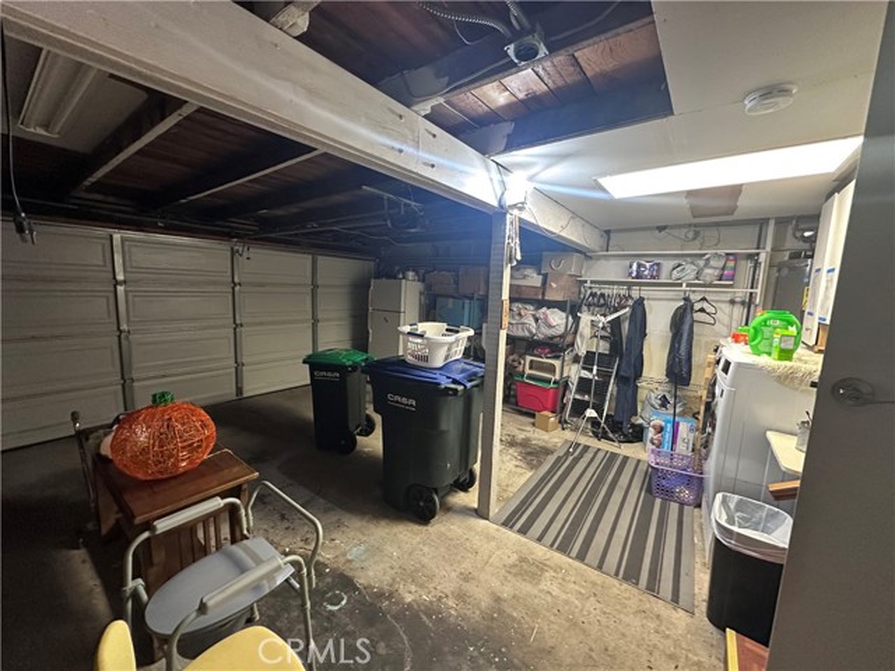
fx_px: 362
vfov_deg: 85.7
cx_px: 448
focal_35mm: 14
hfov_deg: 102.1
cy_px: 336
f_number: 2.2
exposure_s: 1/60
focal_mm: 2.22
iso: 640
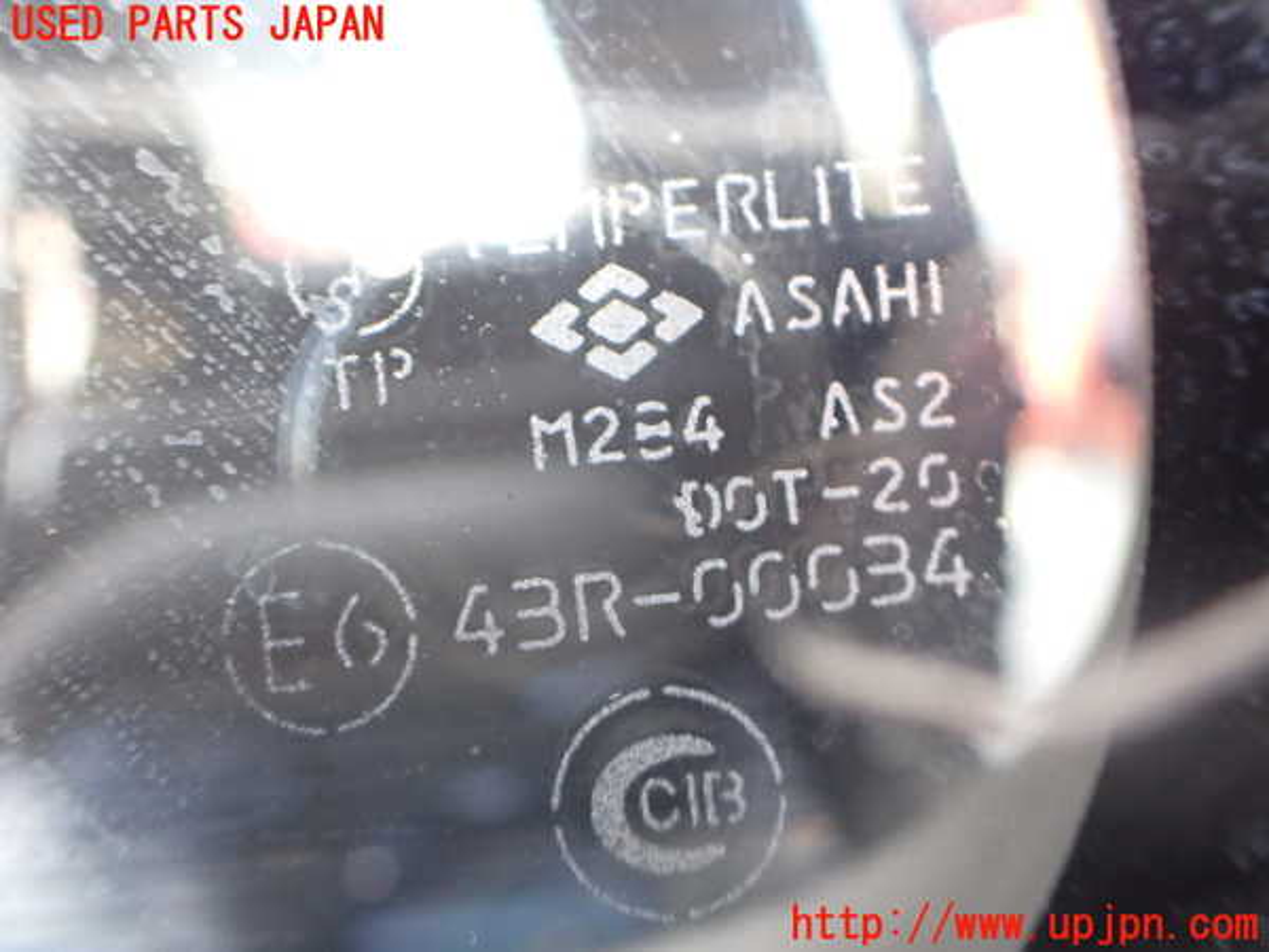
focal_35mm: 30
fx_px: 1100
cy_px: 476
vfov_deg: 46.8
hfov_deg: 60.0
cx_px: 634
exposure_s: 1/125
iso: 640
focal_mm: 5.4
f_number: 2.3
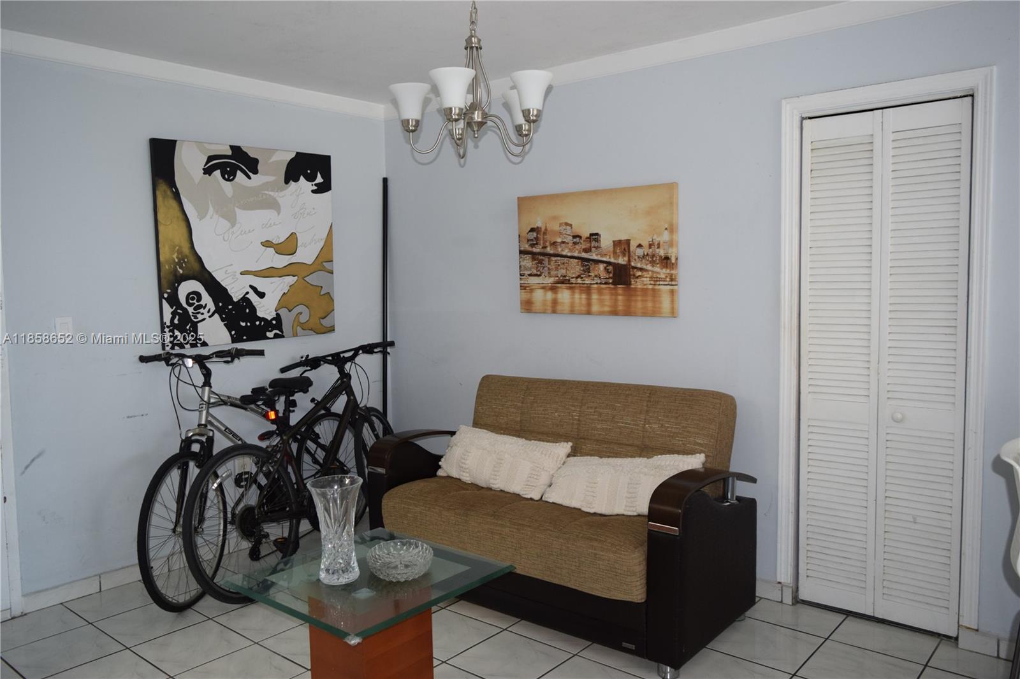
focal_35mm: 27
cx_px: 510
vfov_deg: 47.9
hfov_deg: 67.4
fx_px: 765
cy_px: 340
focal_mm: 18
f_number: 4.5
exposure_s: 1/80
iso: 800
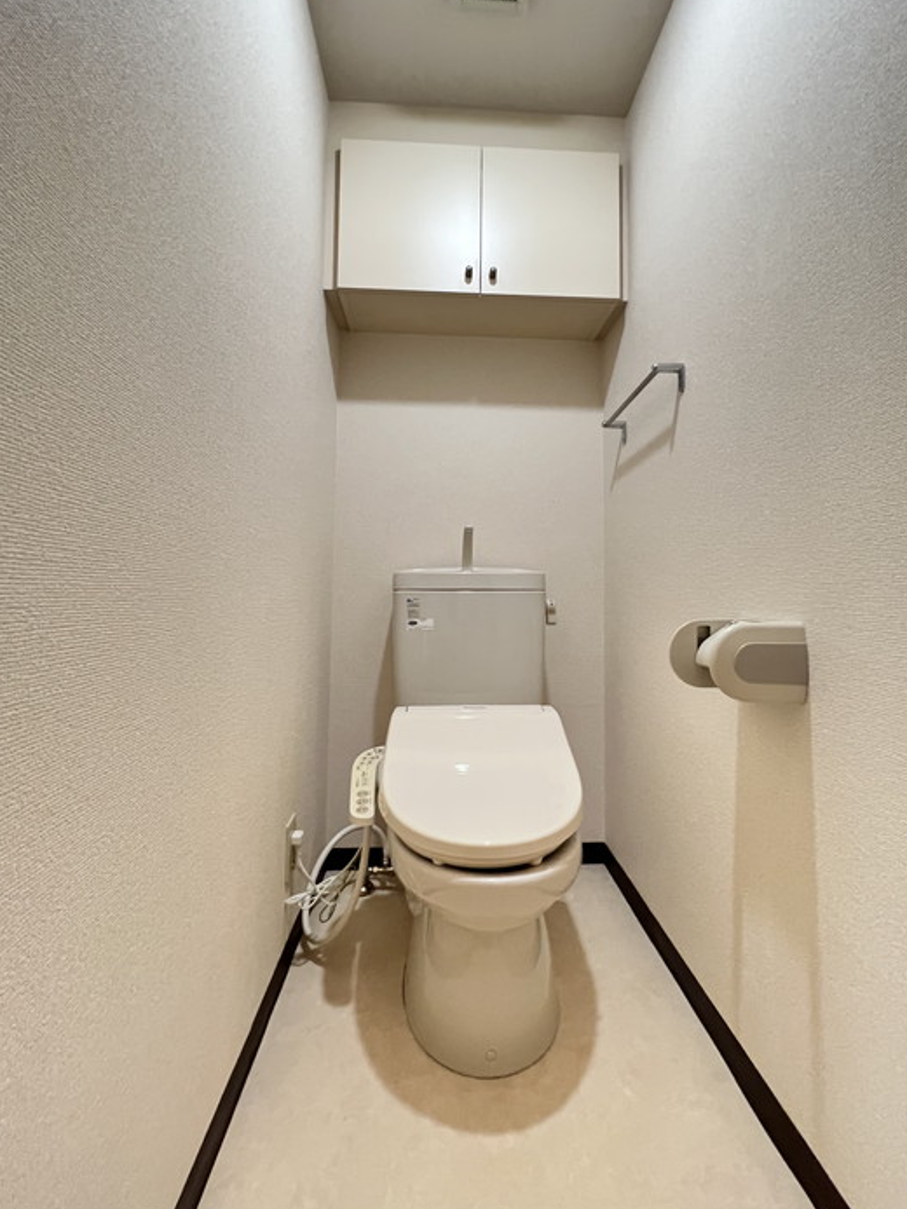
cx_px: 462
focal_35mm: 15
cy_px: 564
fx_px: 524
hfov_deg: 81.8
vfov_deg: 98.0
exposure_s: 1/50
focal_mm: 1.57
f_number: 1.8
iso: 640
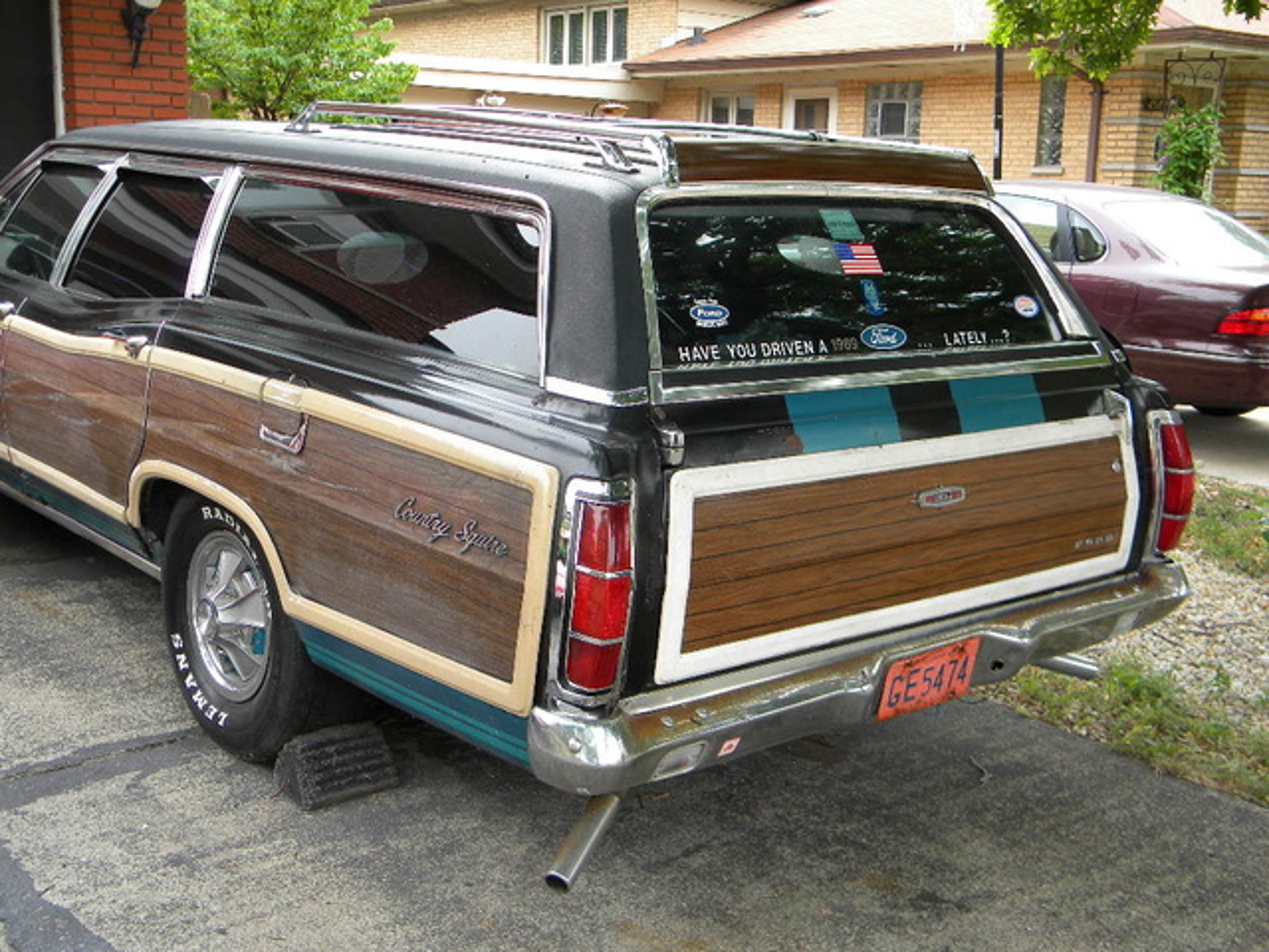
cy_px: 476
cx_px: 634
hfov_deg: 45.8
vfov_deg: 35.1
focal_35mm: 41
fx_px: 1503
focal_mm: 7.3
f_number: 3.8
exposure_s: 1/77.4
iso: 80
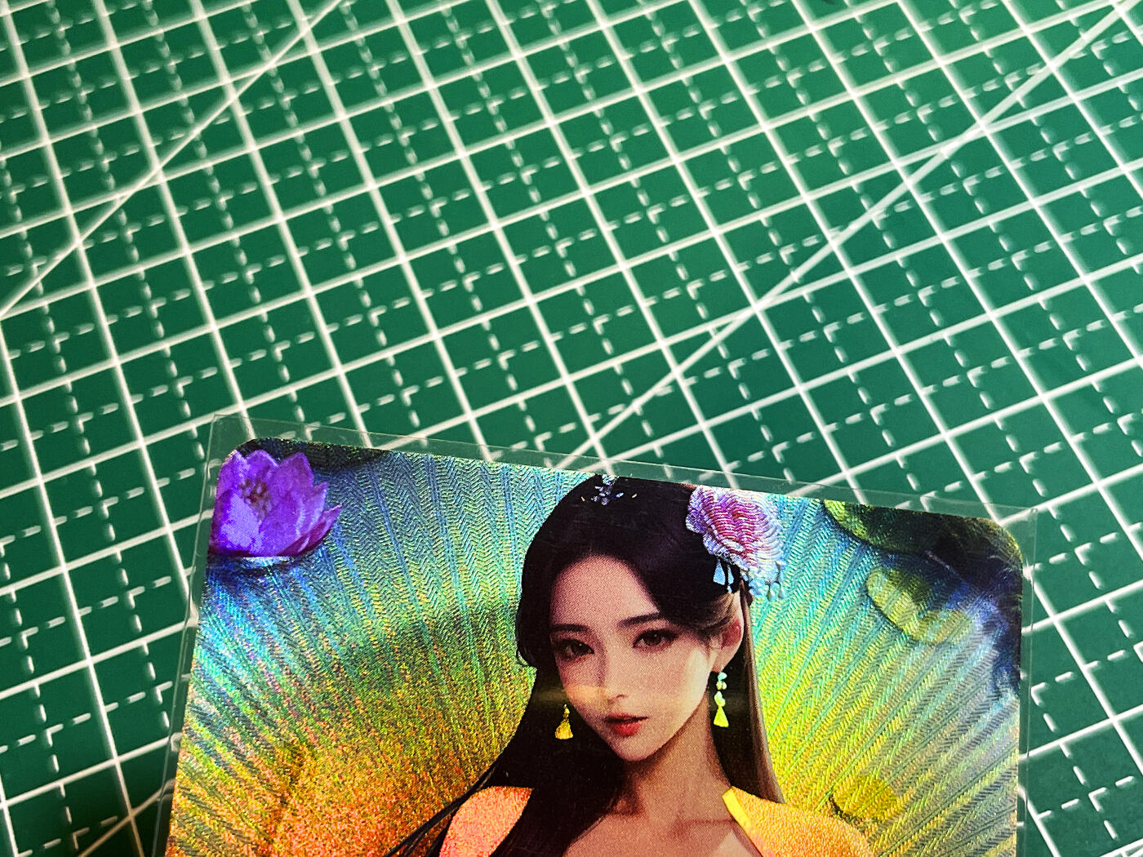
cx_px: 572
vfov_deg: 28.0
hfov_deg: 36.8
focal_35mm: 52
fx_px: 1717
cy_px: 428
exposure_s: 1/49
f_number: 1.6
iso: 151
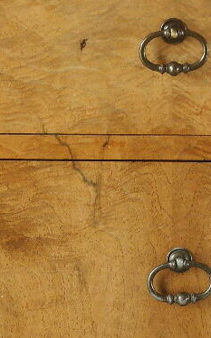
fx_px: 3001
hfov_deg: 4.0
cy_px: 73
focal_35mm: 326
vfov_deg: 6.4
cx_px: -89
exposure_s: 1/30
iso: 800
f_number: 5.6
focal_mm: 45
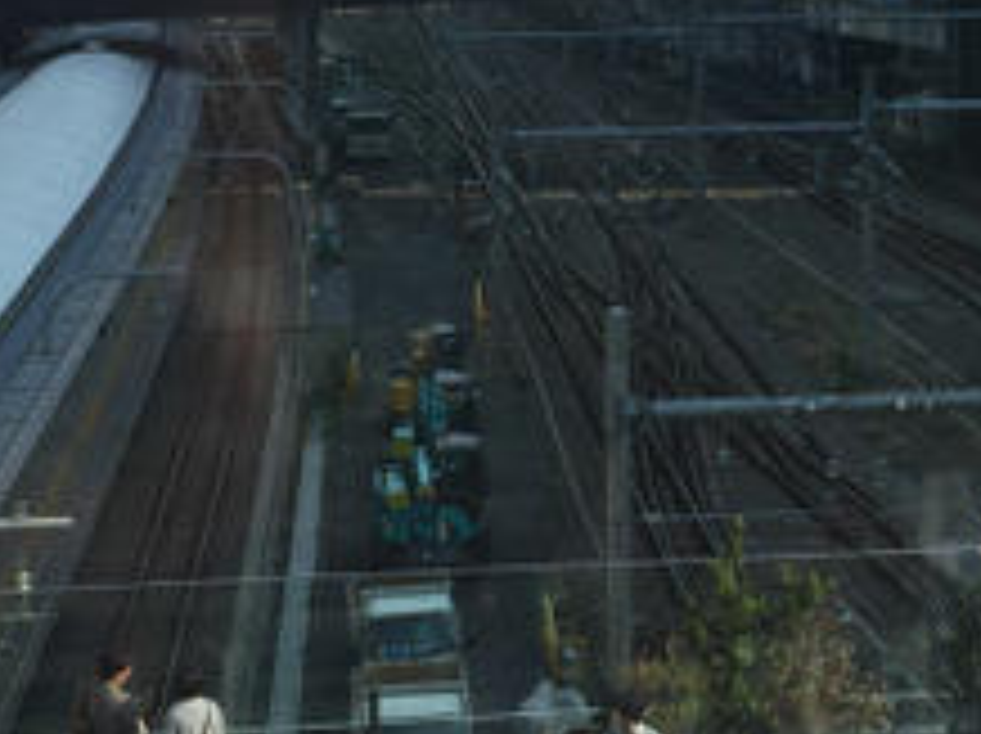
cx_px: 742
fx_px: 2718
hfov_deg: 20.3
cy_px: 9
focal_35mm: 96
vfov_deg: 15.1
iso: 32
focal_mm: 4.2
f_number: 2.2
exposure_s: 1/1799
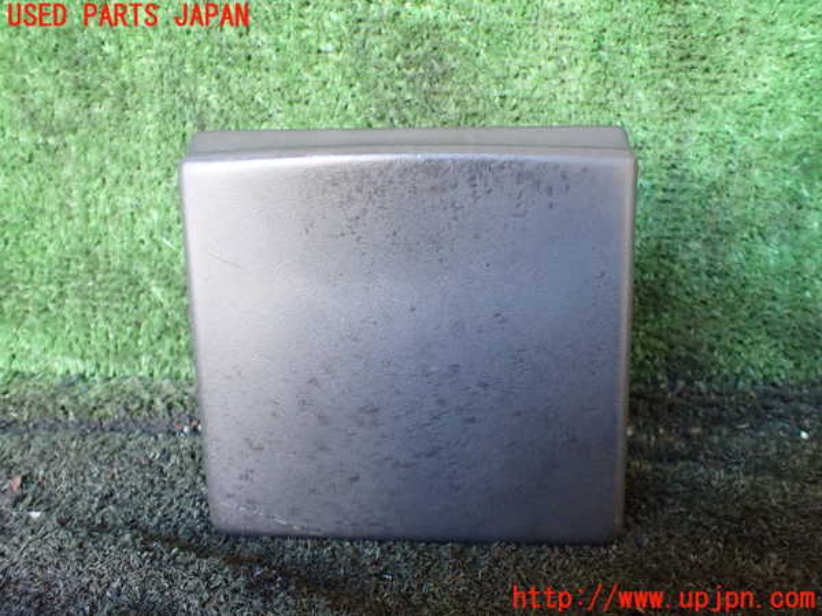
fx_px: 712
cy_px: 308
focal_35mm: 30
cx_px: 411
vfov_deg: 46.8
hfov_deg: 60.0
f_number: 2.3
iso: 800
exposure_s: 1/60
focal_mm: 5.4
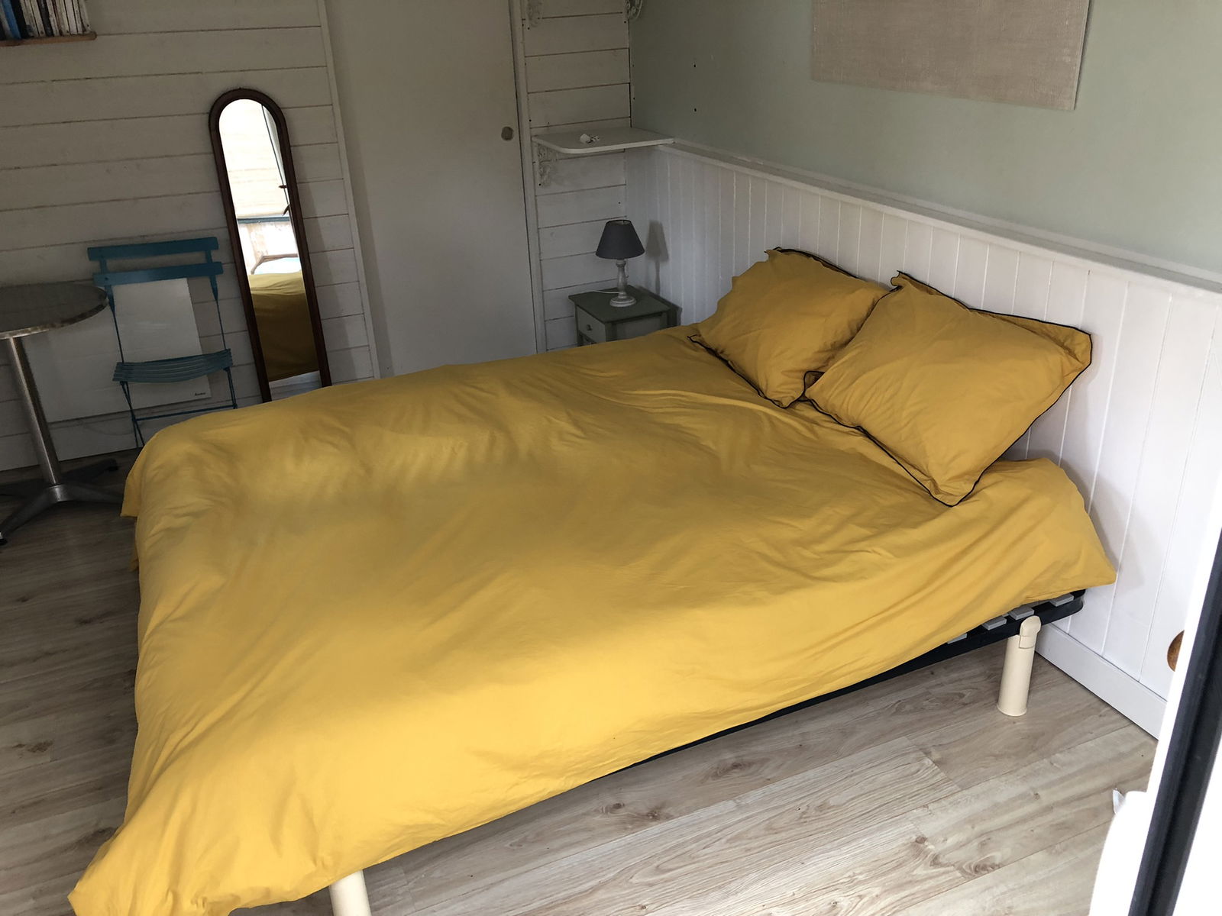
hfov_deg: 63.4
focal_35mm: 28
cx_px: 611
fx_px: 988
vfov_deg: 49.7
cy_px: 458
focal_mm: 3.99
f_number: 1.8
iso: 40
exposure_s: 1/20
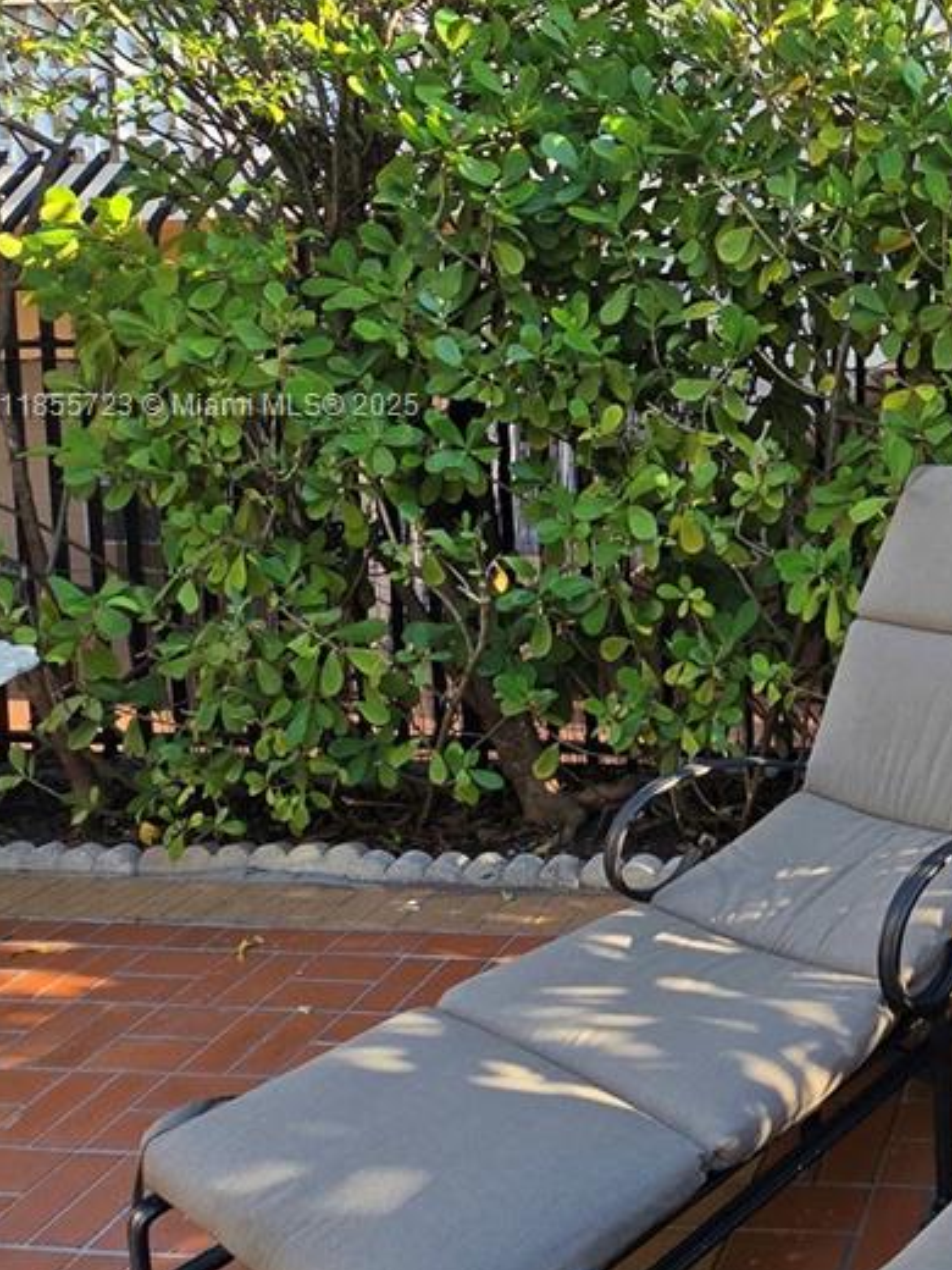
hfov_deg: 38.0
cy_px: 408
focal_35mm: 30
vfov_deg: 58.4
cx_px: 1072
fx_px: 1100
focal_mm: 2.2
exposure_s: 1/444
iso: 50
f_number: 2.2
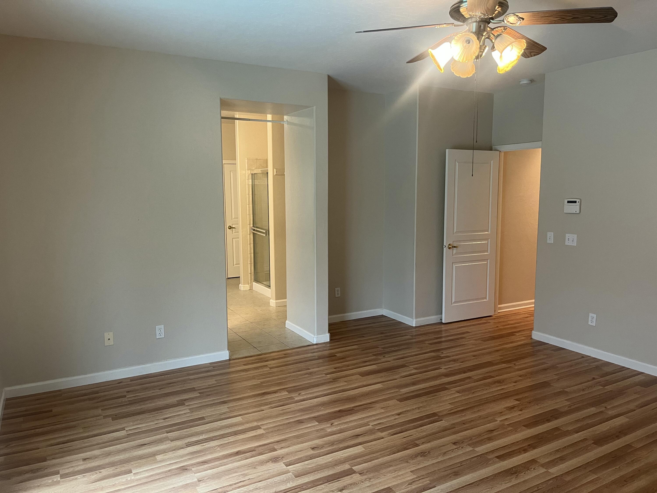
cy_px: 246
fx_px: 493
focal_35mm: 26
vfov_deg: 53.1
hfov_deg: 67.3
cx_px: 328
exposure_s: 1/60
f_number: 1.6
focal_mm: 5.1
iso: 200
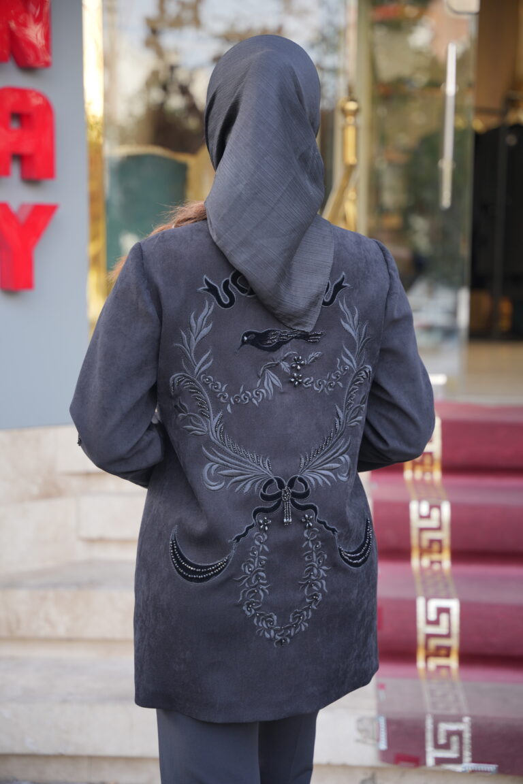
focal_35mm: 70
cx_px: 262
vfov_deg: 28.8
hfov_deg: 19.5
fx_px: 1525
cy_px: 392
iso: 100
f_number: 2.8
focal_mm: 70
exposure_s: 1/100
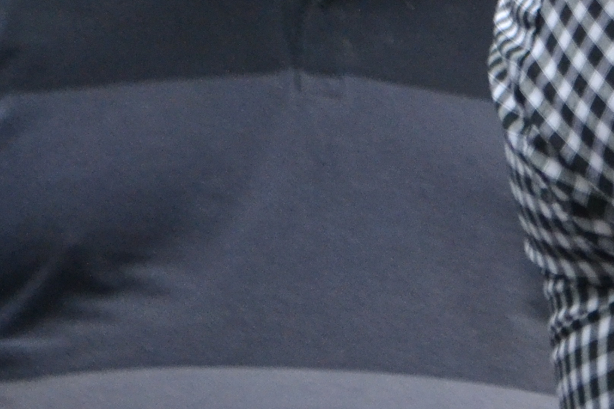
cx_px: 1356
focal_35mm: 303
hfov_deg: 6.5
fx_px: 5172
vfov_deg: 4.5
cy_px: -249
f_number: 5.3
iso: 1600
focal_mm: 45
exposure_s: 1/1600
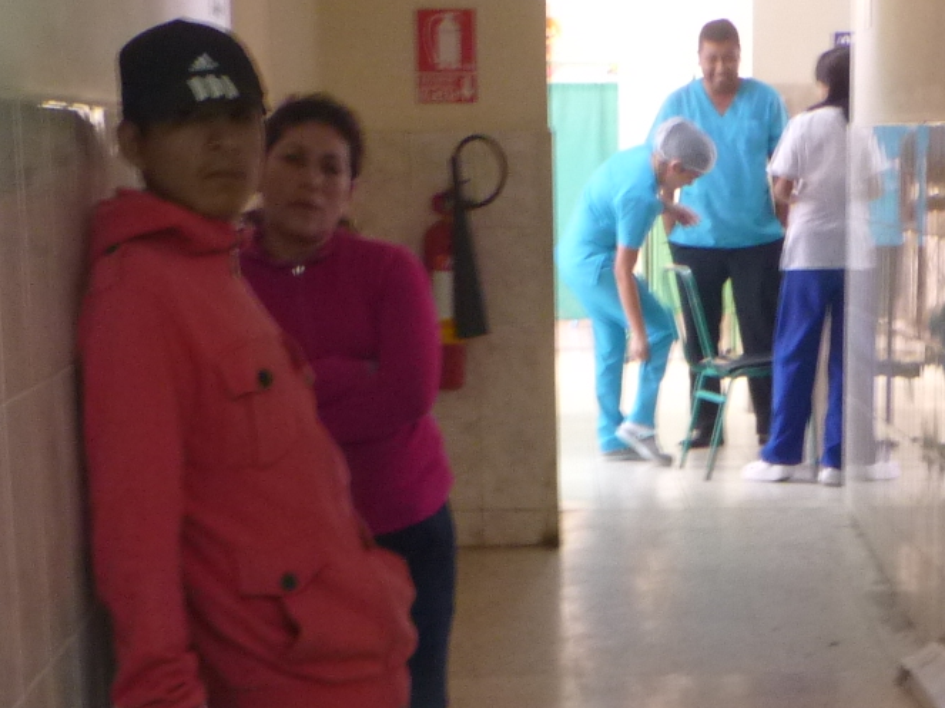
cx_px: 654
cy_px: 1009
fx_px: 2866
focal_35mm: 105
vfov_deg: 13.4
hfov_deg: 18.7
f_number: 3.7
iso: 200
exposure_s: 1/8
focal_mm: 6.1
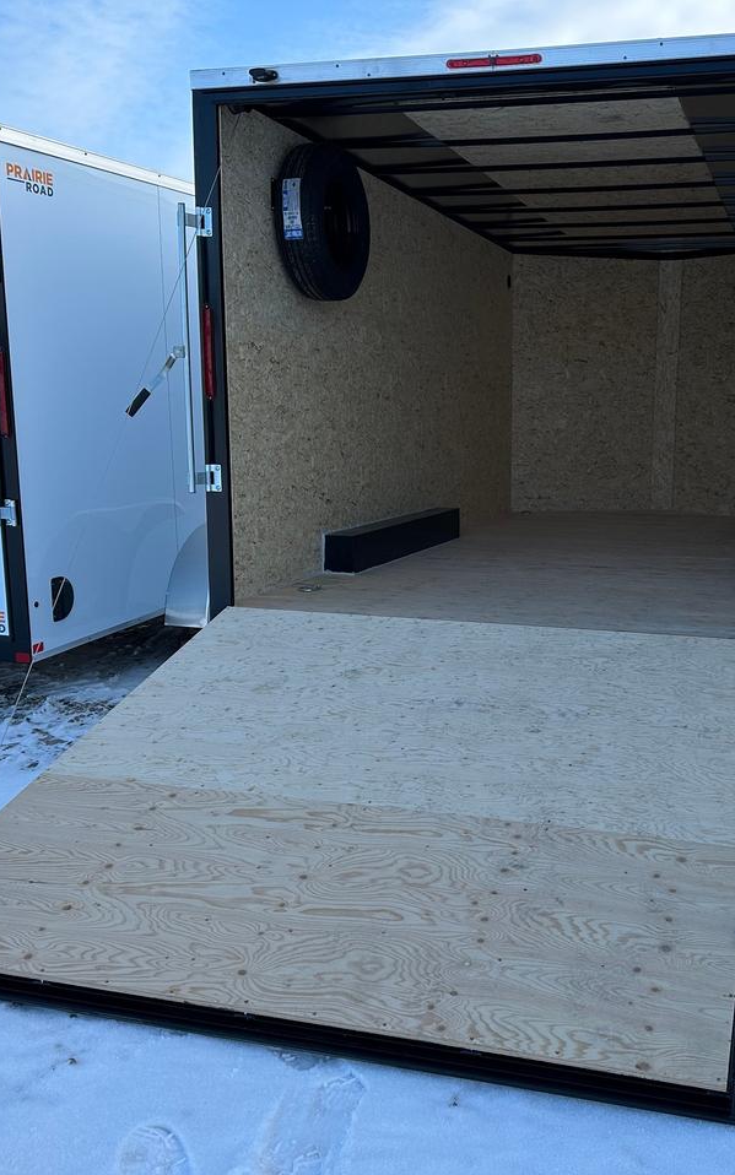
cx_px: 519
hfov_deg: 36.7
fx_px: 1089
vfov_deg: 56.7
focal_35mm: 34
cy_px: 588
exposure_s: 1/1916
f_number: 1.78
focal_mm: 6.86
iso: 80
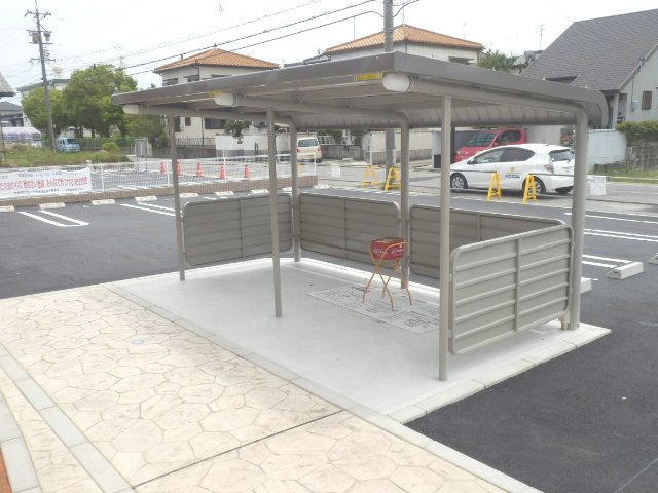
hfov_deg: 50.1
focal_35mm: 37
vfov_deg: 38.7
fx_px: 703
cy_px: 246
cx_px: 329
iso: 80
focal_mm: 6.6
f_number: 3.9
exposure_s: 1/800
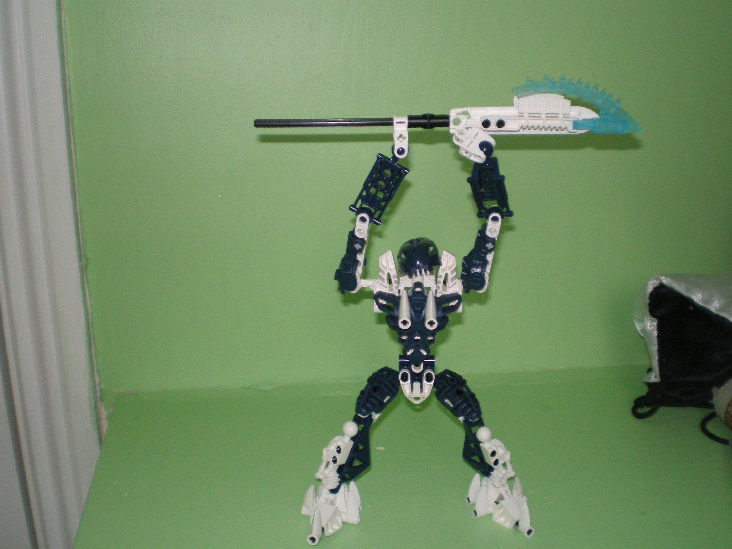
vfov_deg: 37.7
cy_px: 274
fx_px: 804
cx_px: 366
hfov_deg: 49.0
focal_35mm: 38
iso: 400
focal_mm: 6.3
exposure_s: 1/30
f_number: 3.1
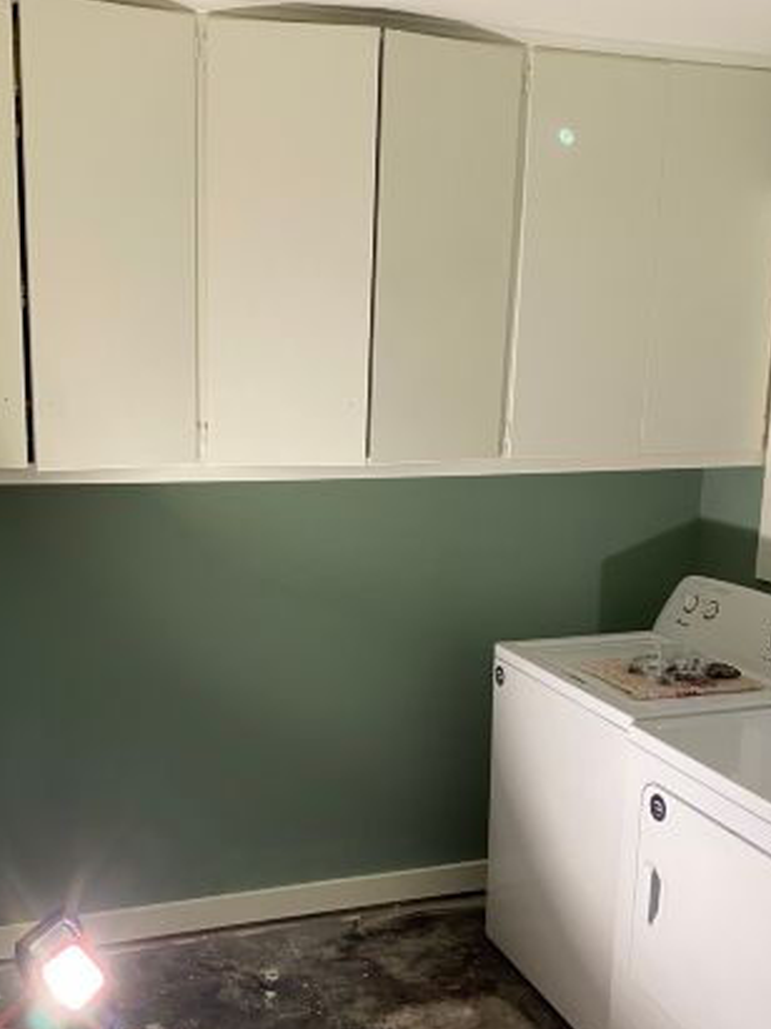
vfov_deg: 49.0
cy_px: 548
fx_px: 1129
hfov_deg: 37.5
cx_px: 303
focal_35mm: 38
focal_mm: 4.25
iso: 100
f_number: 1.8
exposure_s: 1/60
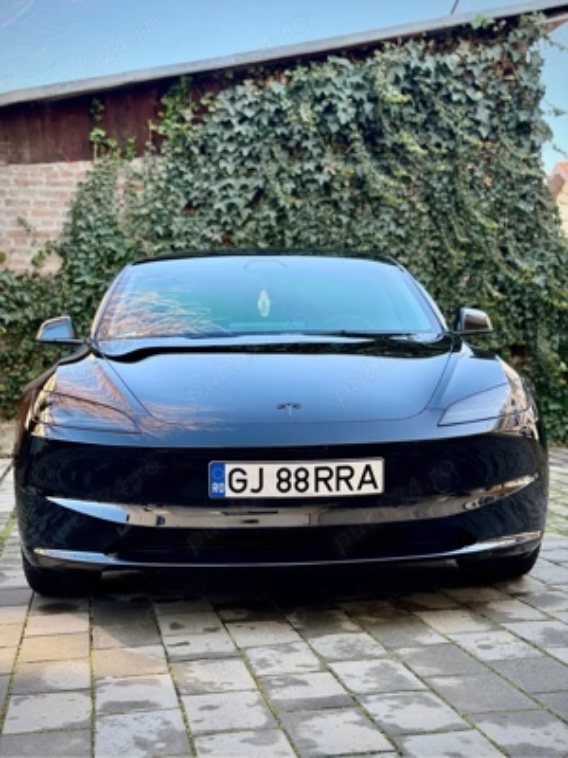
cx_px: 284
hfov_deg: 30.3
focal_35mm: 48
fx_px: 1050
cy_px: 379
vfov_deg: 39.7
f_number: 1.78
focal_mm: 6.76
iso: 64
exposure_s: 1/157
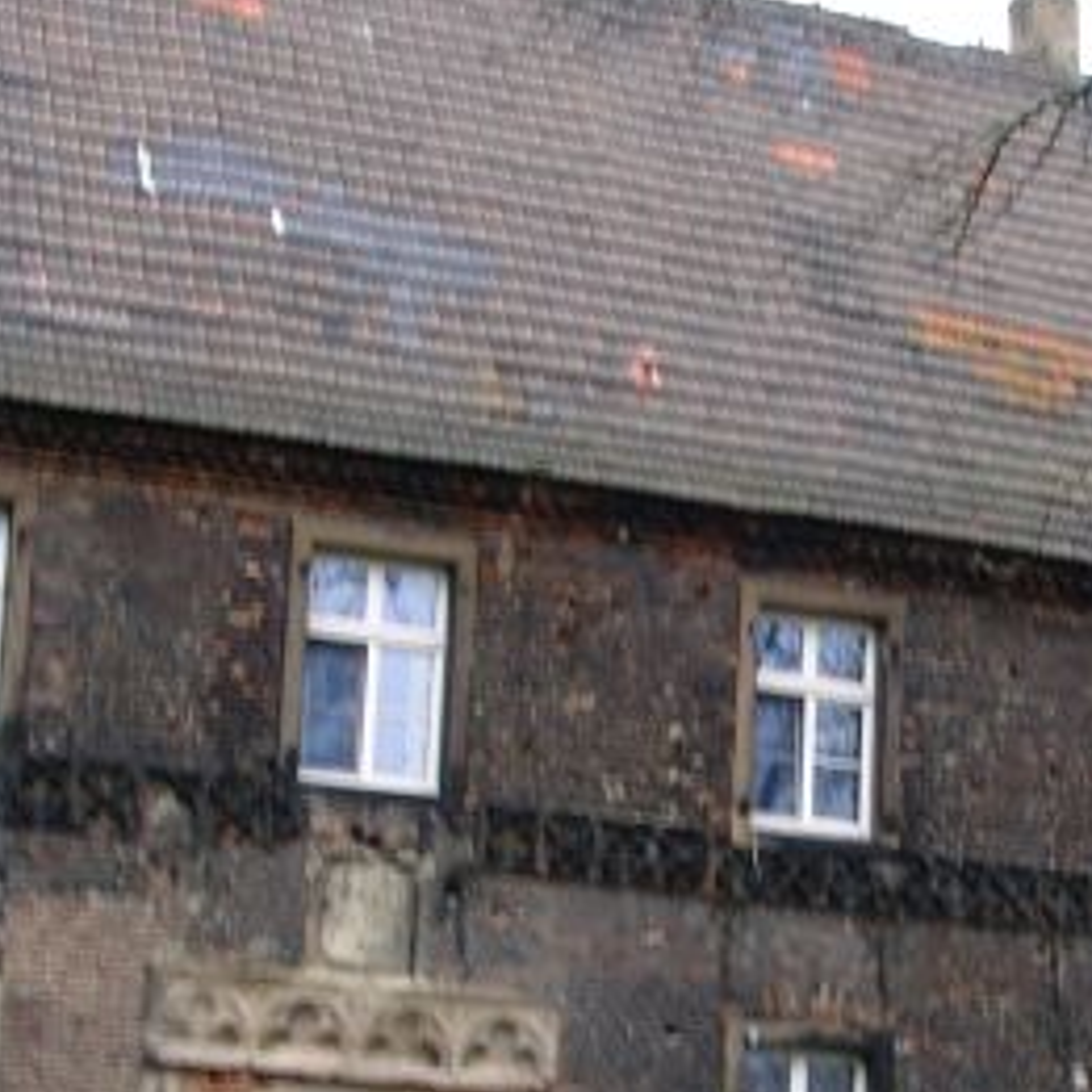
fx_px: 3284
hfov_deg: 18.7
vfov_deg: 18.7
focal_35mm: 92
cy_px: 833
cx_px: 904
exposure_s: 1/12.6
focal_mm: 7.13
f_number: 5.6
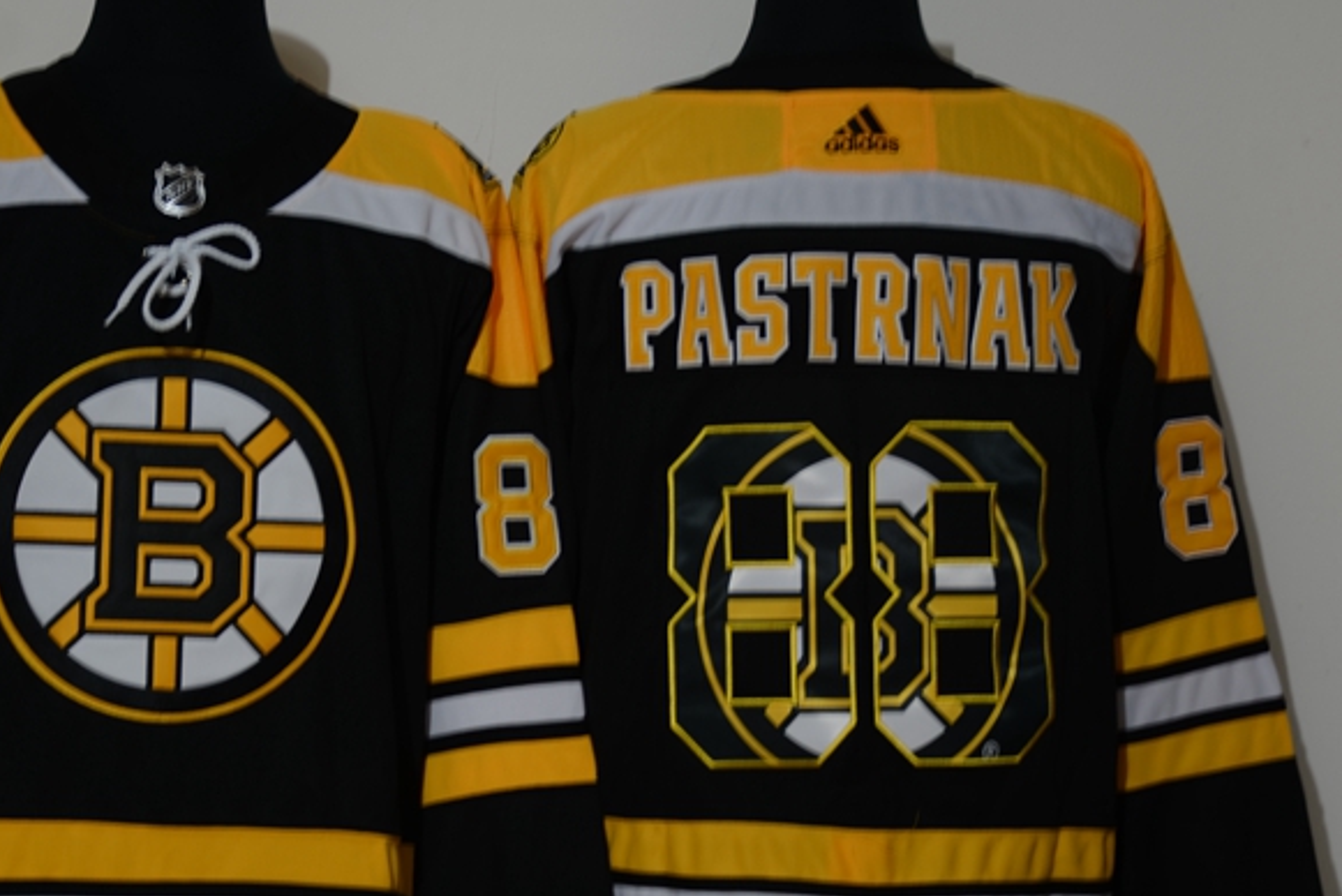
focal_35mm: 103
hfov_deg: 19.8
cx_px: 497
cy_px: 510
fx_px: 3841
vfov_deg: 13.3
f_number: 4.8
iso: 100
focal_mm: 50
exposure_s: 1.3
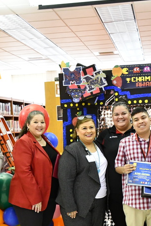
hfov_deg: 16.6
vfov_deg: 24.5
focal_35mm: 82
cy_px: 169
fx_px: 516
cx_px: 87
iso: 5000
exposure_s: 1/200
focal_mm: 24
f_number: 7.1
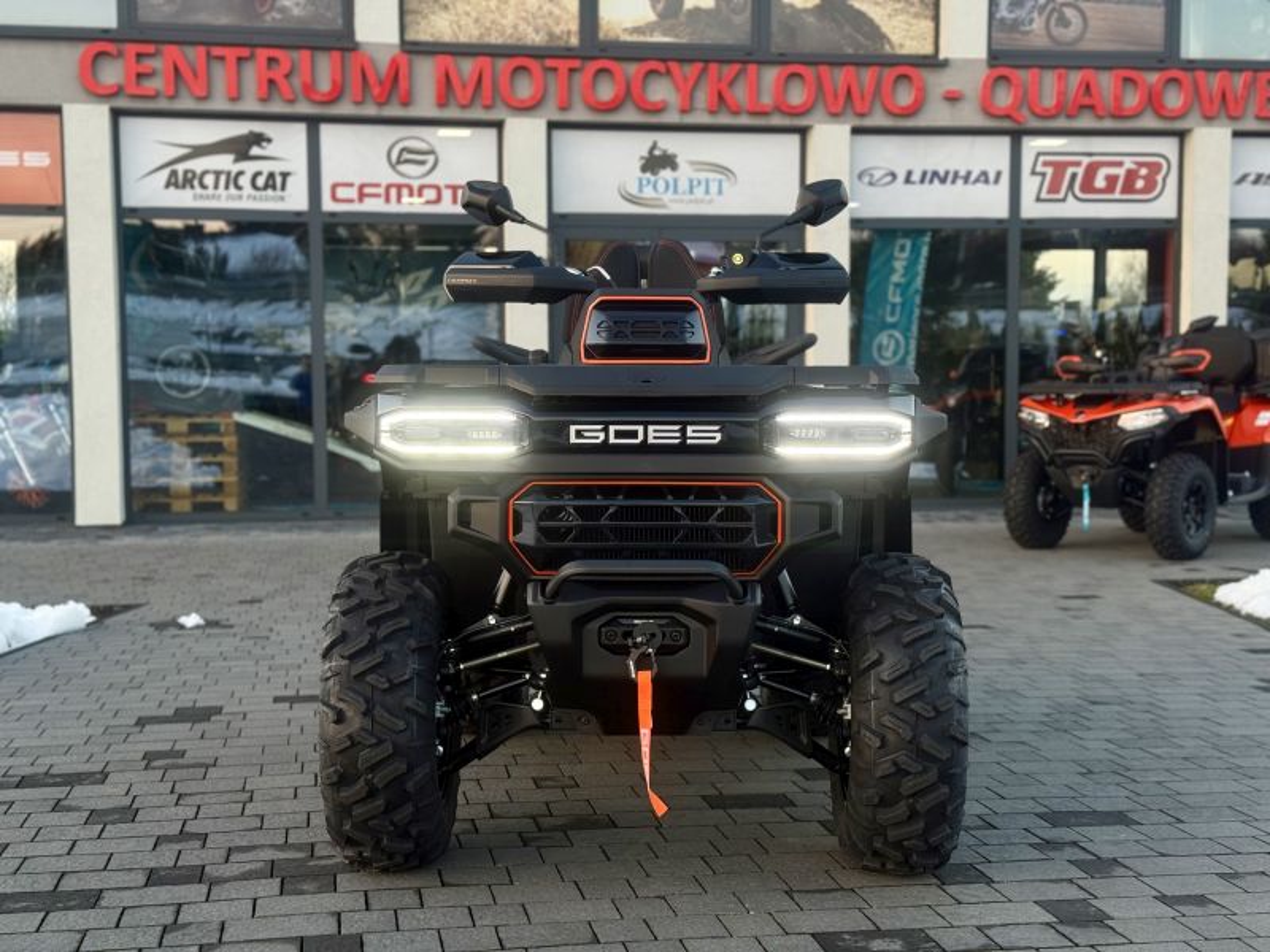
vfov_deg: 30.3
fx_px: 1761
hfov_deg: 39.7
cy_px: 476
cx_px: 635
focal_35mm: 48
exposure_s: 1/122
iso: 64
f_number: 1.78
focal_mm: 6.76
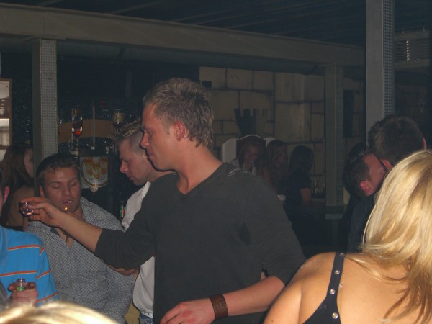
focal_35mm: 57
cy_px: 162
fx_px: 711
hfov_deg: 33.8
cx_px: 216
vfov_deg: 25.7
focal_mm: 11.8
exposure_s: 1/60
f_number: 3.6
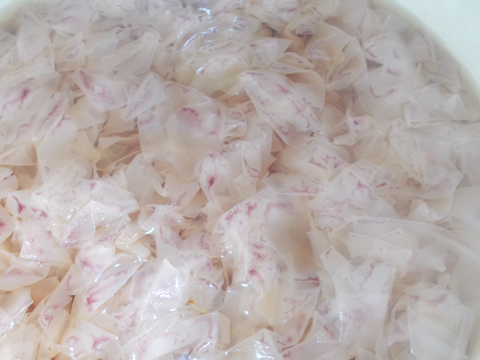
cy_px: 226
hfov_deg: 55.2
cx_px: 207
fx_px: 458
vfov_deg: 42.6
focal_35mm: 33
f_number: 3.2
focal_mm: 4.6
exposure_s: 1/25
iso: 200
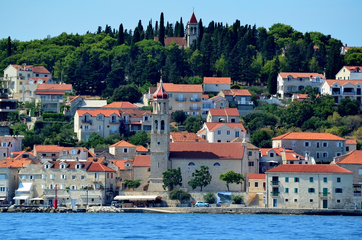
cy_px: 120
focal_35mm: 292
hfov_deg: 7.1
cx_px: 181
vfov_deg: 4.7
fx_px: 2935
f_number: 5.3
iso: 1400
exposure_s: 1/8000
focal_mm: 195
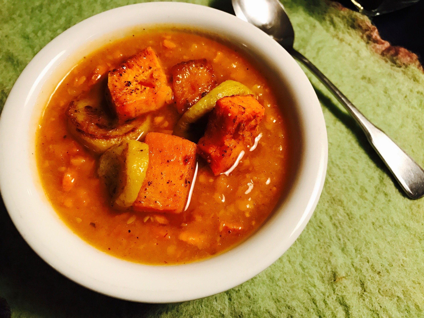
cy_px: 159
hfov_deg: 63.4
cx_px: 212
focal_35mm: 28
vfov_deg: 49.7
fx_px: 343
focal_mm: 3.99
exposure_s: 1/15
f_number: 1.8
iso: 64
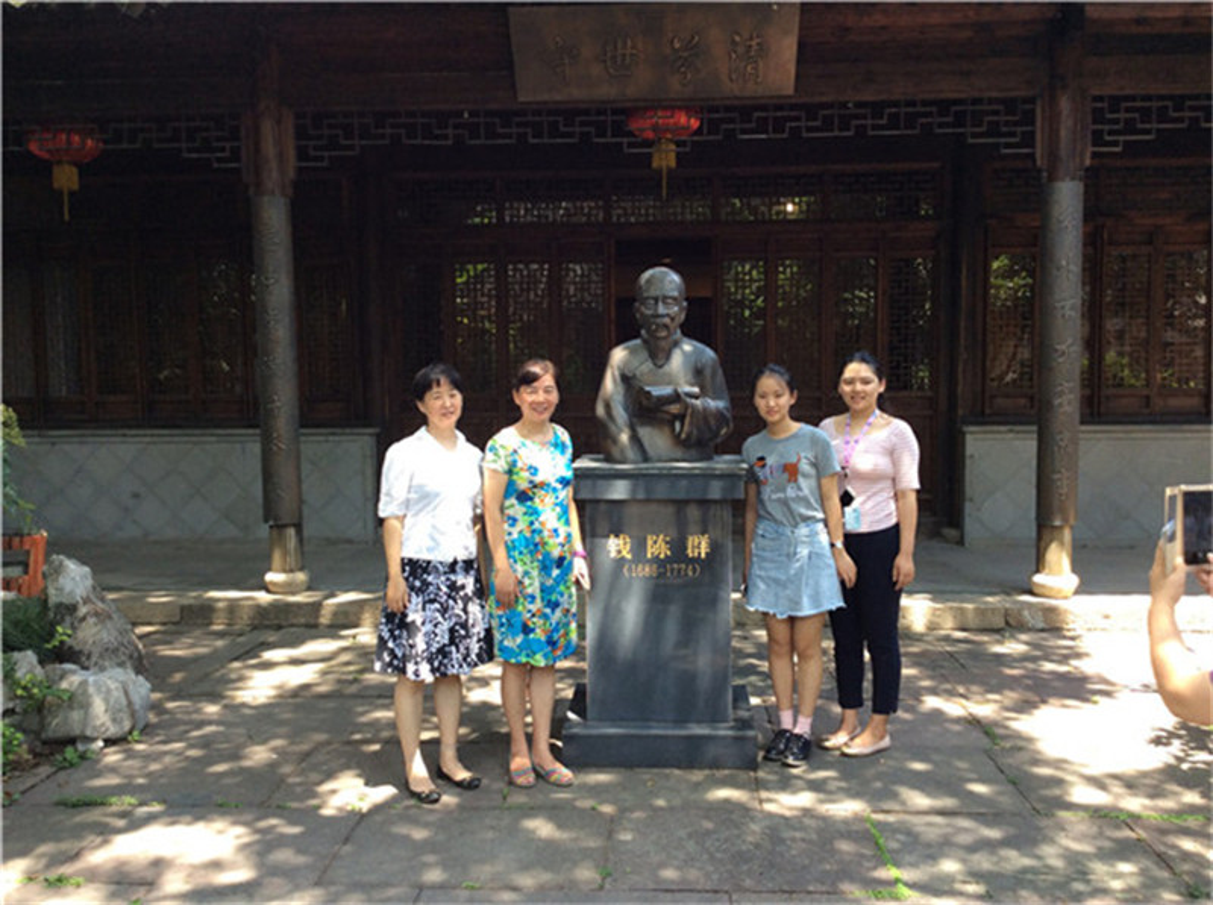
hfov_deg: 56.9
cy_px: 452
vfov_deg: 44.0
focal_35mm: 32
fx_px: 1119
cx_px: 606
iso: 32
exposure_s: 1/111
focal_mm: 3.3
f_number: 2.4
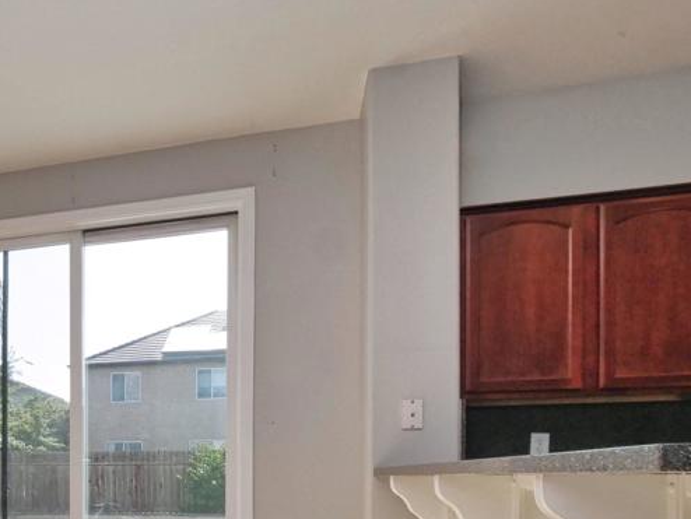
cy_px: 488
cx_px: 111
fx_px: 579
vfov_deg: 43.2
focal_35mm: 29
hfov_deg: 55.9
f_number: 13
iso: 800
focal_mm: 7
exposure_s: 1/160
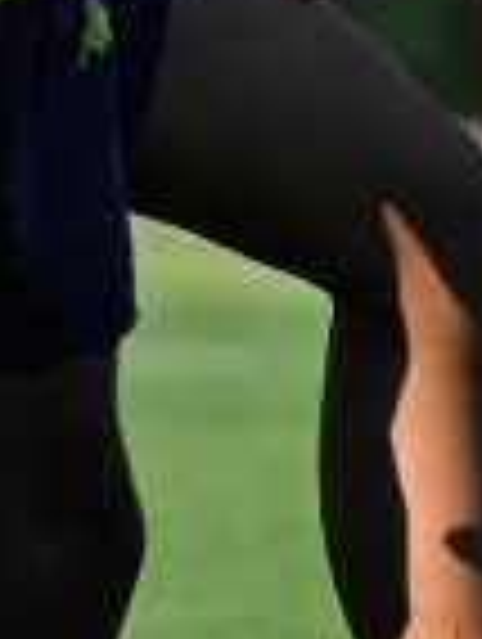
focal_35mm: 2676
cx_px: 1324
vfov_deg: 0.7
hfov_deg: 0.6
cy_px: -68
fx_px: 49533
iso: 400
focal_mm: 330
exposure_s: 1/800
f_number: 8
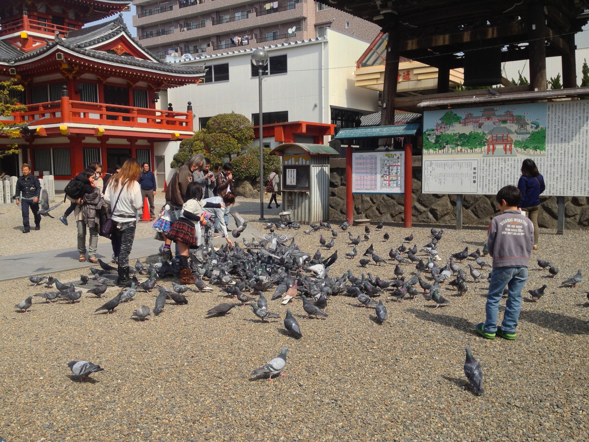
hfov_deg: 51.4
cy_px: 219
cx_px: 286
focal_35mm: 36
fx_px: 613
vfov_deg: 39.7
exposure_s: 1/1453
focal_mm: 4.28
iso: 50
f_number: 2.4
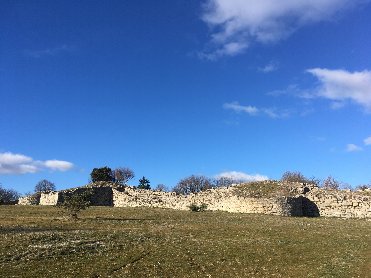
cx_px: 186
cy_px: 139
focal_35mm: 29
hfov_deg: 61.7
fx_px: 311
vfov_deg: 48.2
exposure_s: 1/1479
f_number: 2.2
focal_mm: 4.15
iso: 25
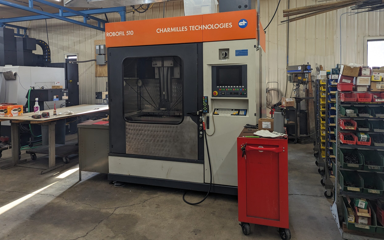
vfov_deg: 47.2
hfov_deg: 70.4
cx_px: 192
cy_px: 93
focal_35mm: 26
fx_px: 272
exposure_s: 1/60
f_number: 1.85
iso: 80
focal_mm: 6.81
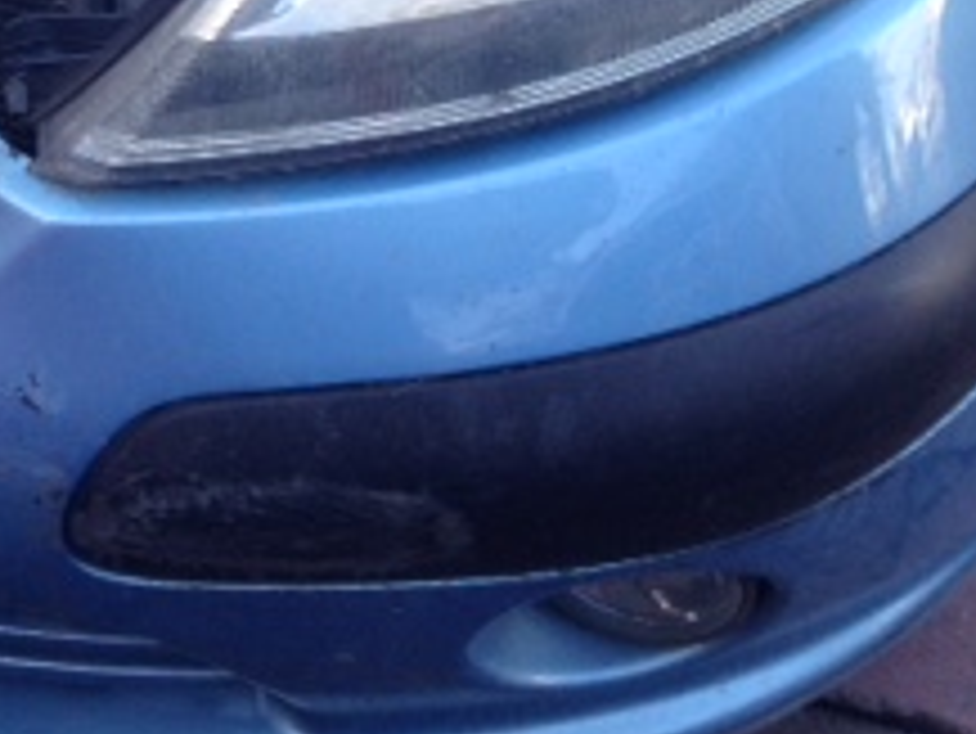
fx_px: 2906
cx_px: -333
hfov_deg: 17.7
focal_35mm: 103
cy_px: -239
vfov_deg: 13.8
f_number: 2.4
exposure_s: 1/120
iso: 50
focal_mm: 4.28
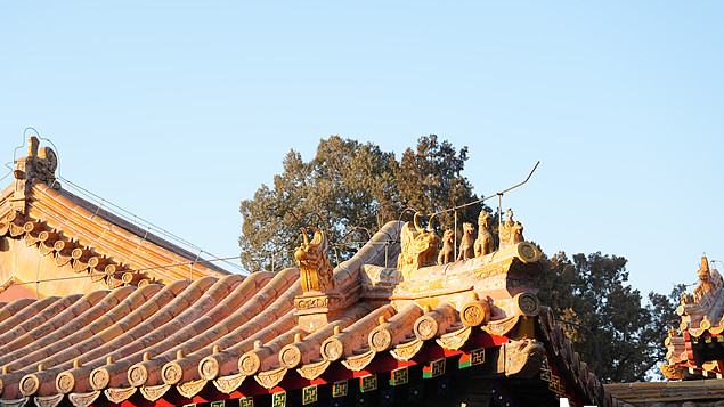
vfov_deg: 18.2
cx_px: 310
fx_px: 1267
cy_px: 282
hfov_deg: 31.8
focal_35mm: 66
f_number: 5.6
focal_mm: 50
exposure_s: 1/125
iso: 125
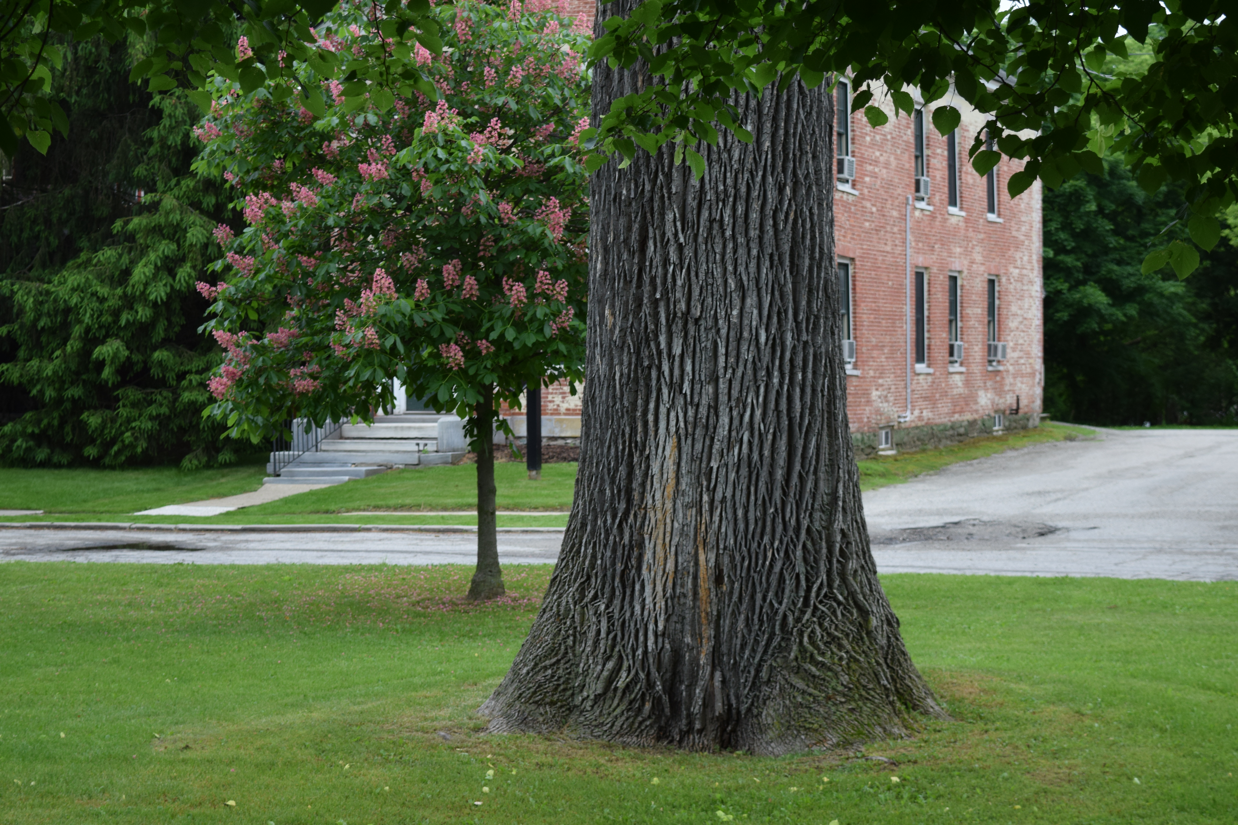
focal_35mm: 72
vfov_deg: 18.9
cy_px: 412
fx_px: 2476
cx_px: 619
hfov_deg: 28.1
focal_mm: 48
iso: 400
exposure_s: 1/80
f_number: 5.3
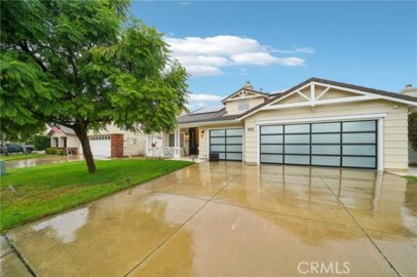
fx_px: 139
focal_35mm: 12
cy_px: 138
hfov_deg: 112.7
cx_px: 208
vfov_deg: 89.9
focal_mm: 12
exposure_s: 1/30
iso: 125
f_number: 6.3
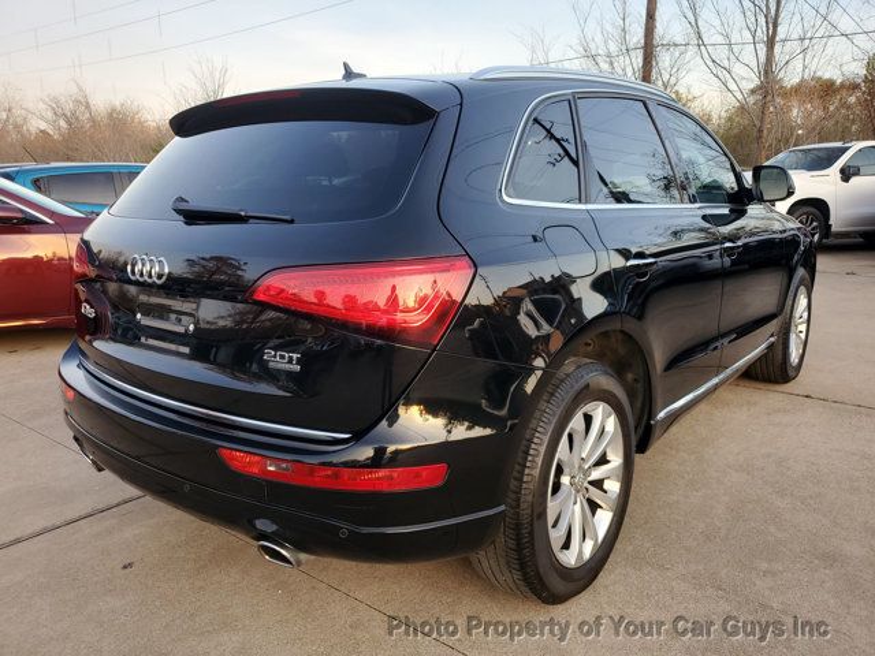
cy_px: 328
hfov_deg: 67.3
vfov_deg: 53.1
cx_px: 438
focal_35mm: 26
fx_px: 657
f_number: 1.5
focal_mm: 4.3
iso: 50
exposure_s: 1/121
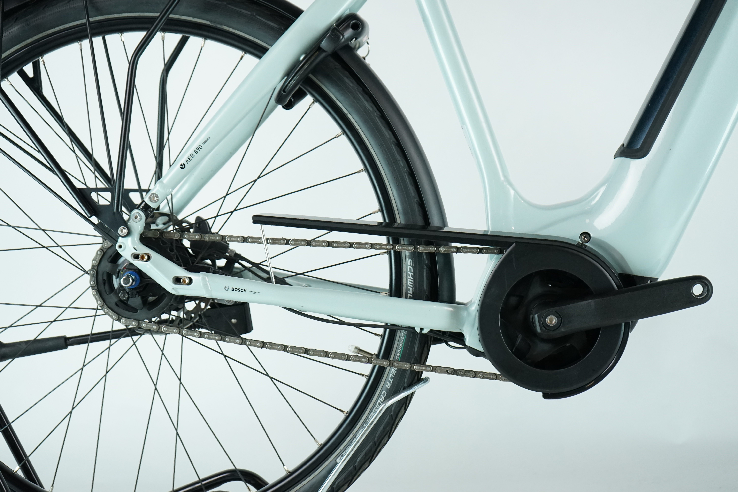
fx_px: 1209
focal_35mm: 59
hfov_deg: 33.9
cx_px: 369
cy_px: 246
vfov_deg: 23.0
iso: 2000
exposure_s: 1/200
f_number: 5.6
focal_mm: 59
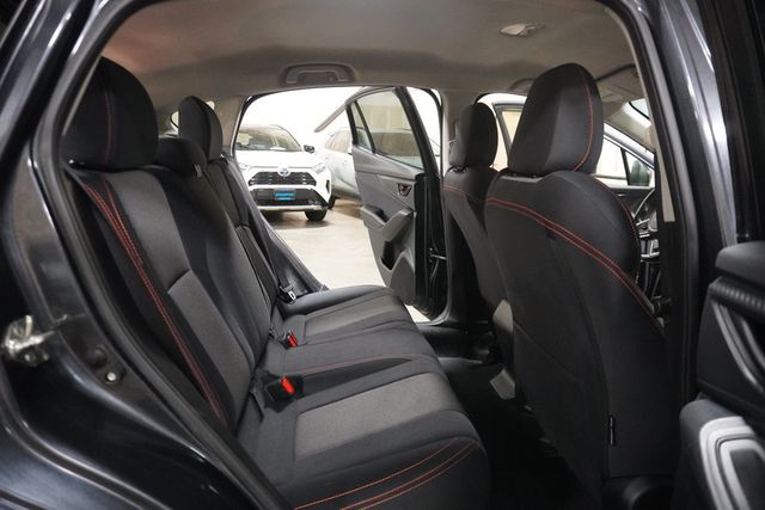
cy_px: 255
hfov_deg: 73.7
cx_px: 382
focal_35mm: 24
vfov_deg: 53.2
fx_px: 510
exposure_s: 1/60
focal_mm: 16
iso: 6400
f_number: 3.5
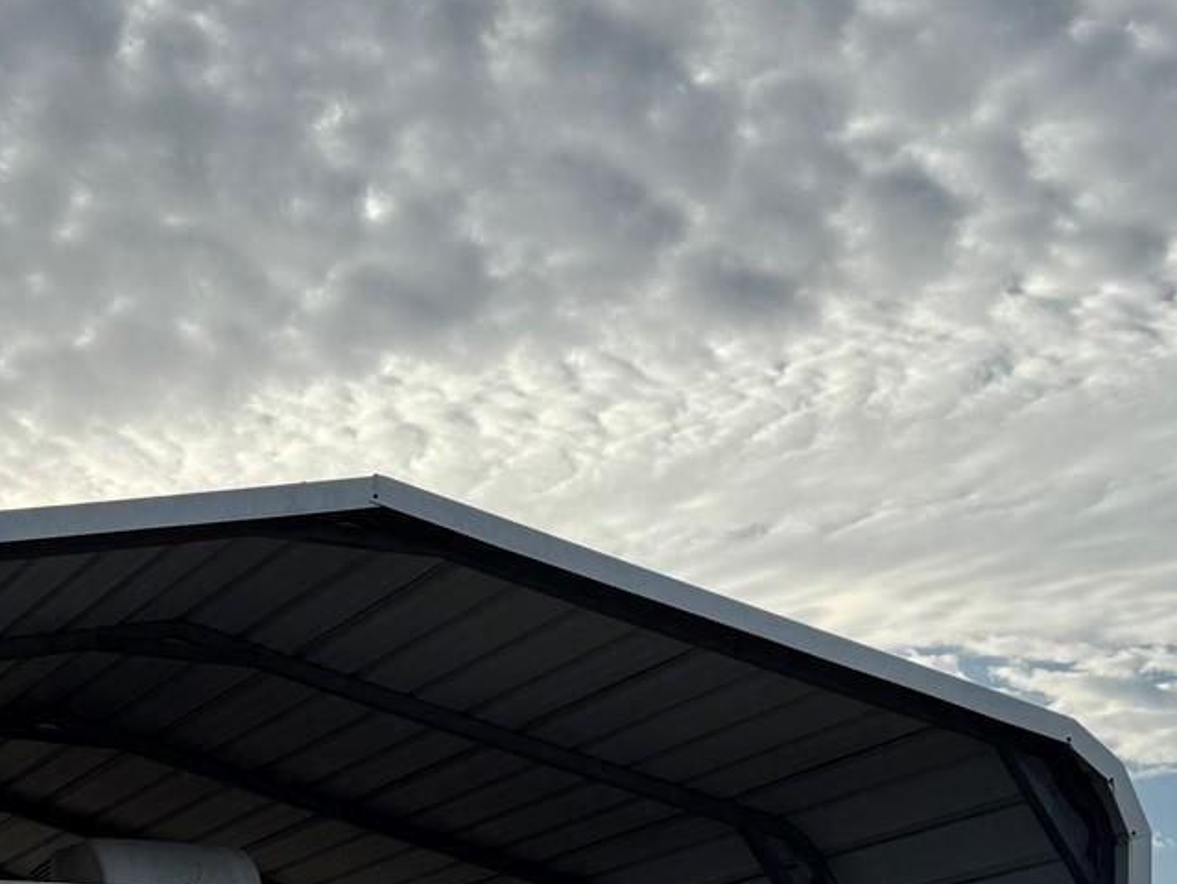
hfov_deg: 24.8
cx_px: 188
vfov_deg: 17.8
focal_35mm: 77
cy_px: 1172
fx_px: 2619
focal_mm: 6.76
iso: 80
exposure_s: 1/4049
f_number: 1.78
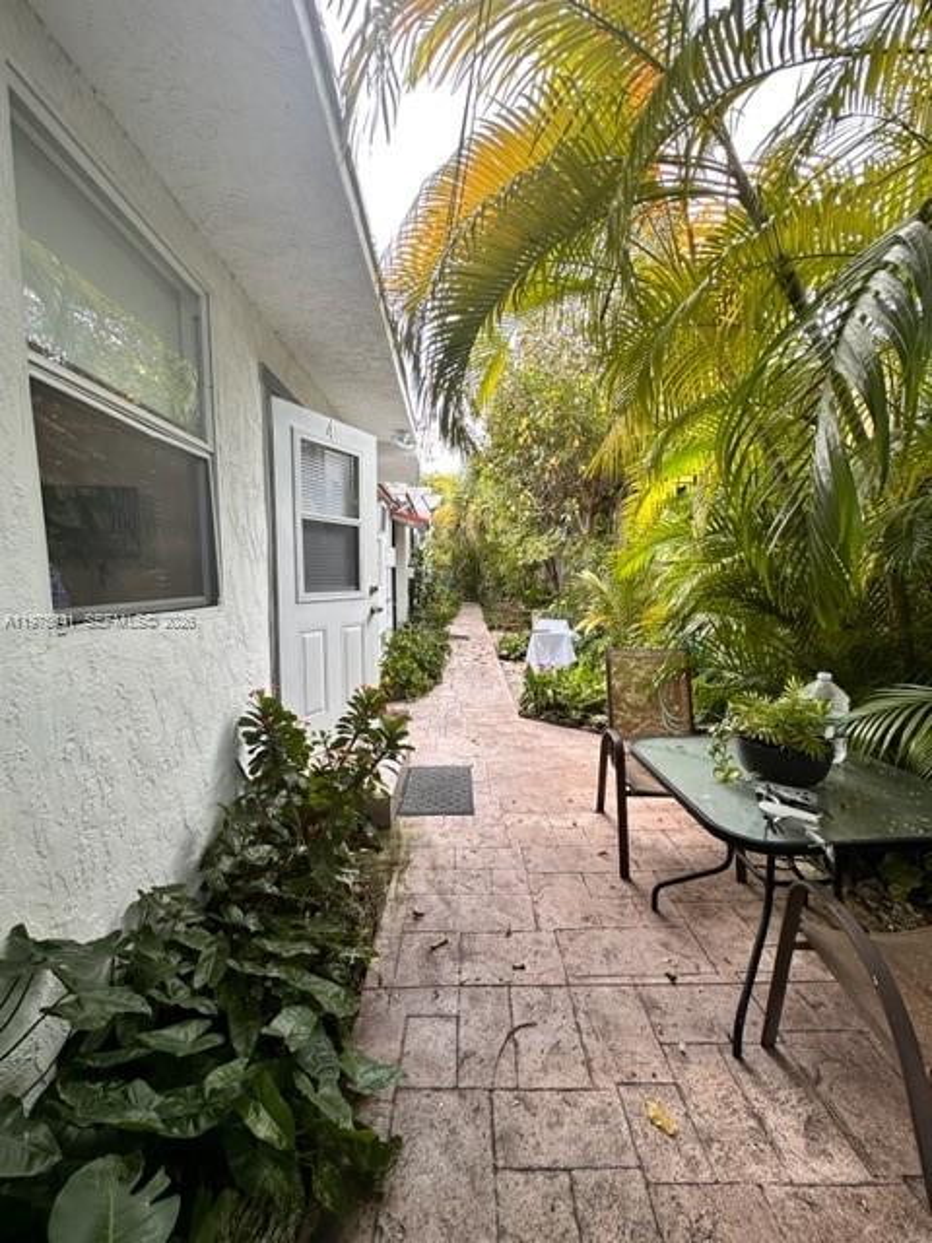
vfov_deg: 102.1
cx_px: 466
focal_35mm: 14
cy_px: 622
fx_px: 503
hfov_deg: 85.7
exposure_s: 1/113
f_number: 2.2
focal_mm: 2.22
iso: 40
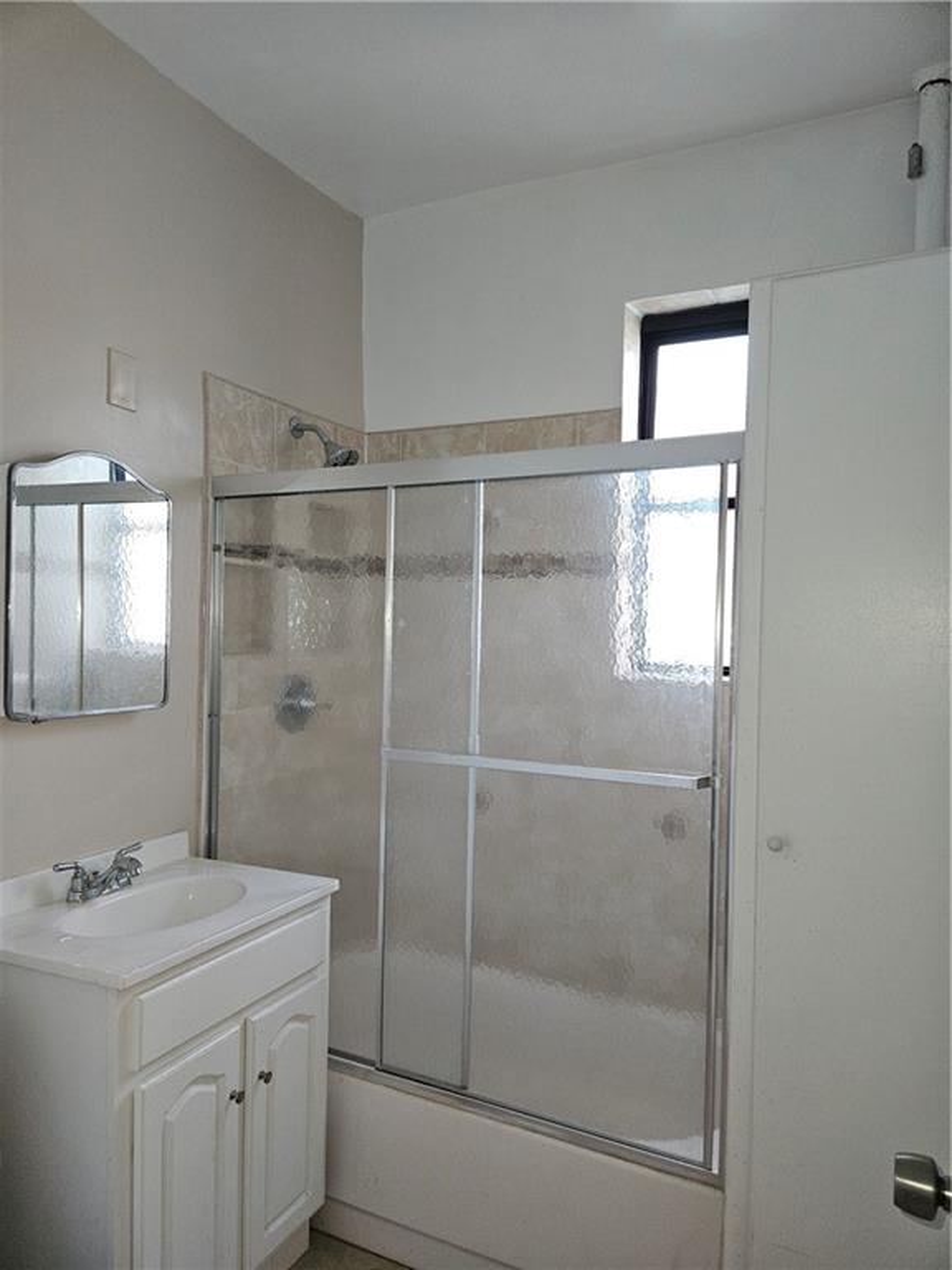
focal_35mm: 23
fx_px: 843
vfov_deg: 73.9
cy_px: 635
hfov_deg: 58.9
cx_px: 476
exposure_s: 1/60
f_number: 1.8
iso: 80
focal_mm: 5.4
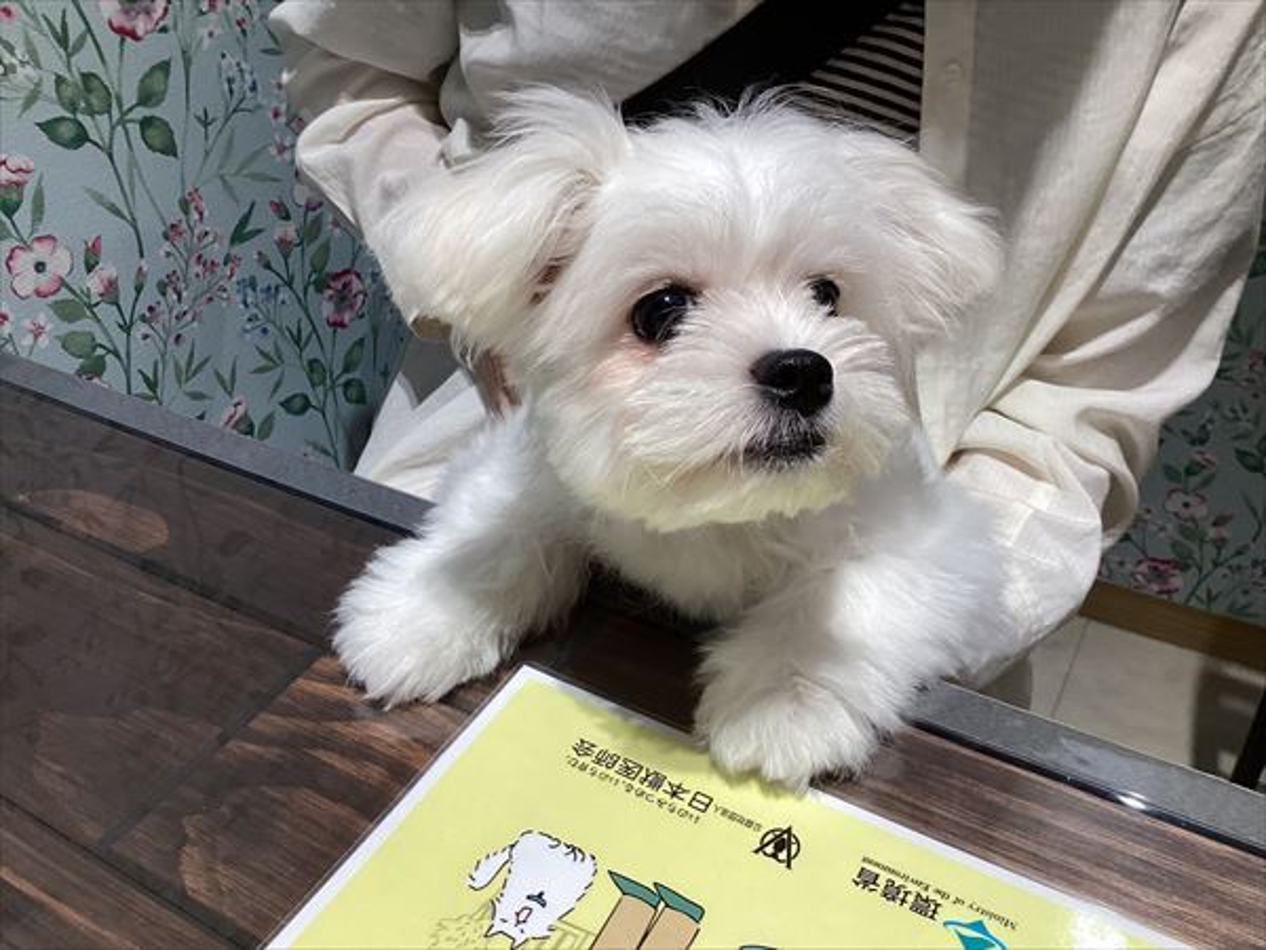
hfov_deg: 58.4
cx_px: 633
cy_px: 475
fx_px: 1134
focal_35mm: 31
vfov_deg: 45.4
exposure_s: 1/100
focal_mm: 3.3
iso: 64
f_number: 2.4
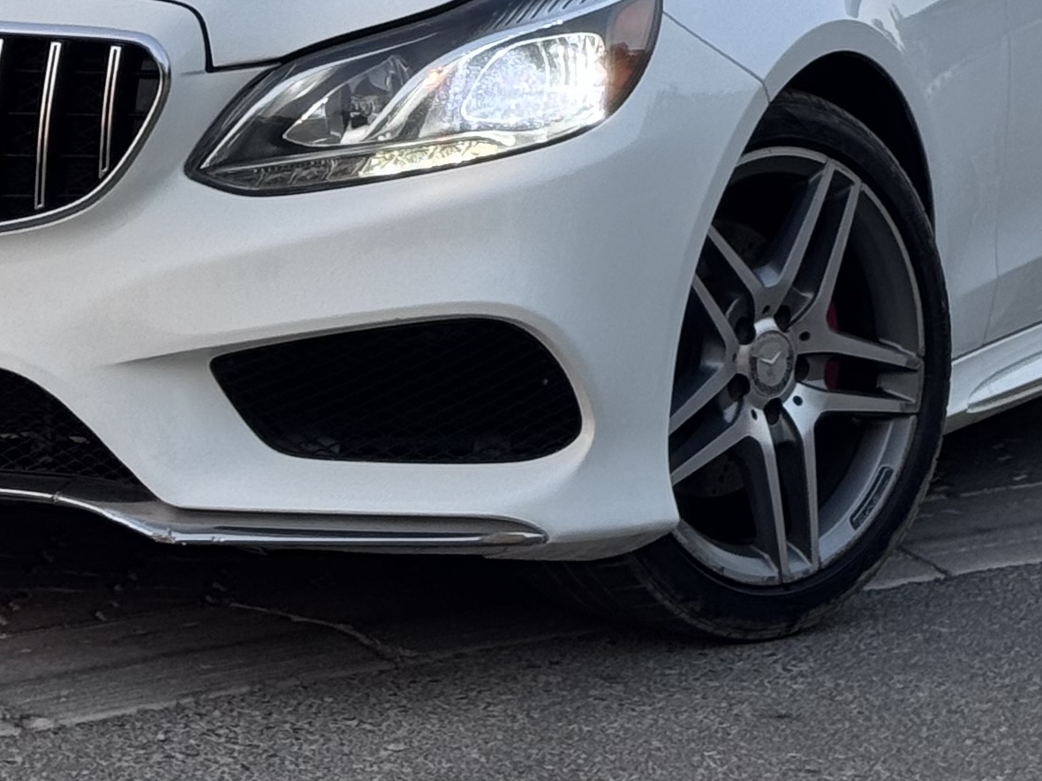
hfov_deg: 12.0
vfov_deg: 8.9
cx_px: 418
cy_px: -328
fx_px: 4937
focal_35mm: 164
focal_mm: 6.76
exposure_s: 1/218
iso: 64
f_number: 1.78
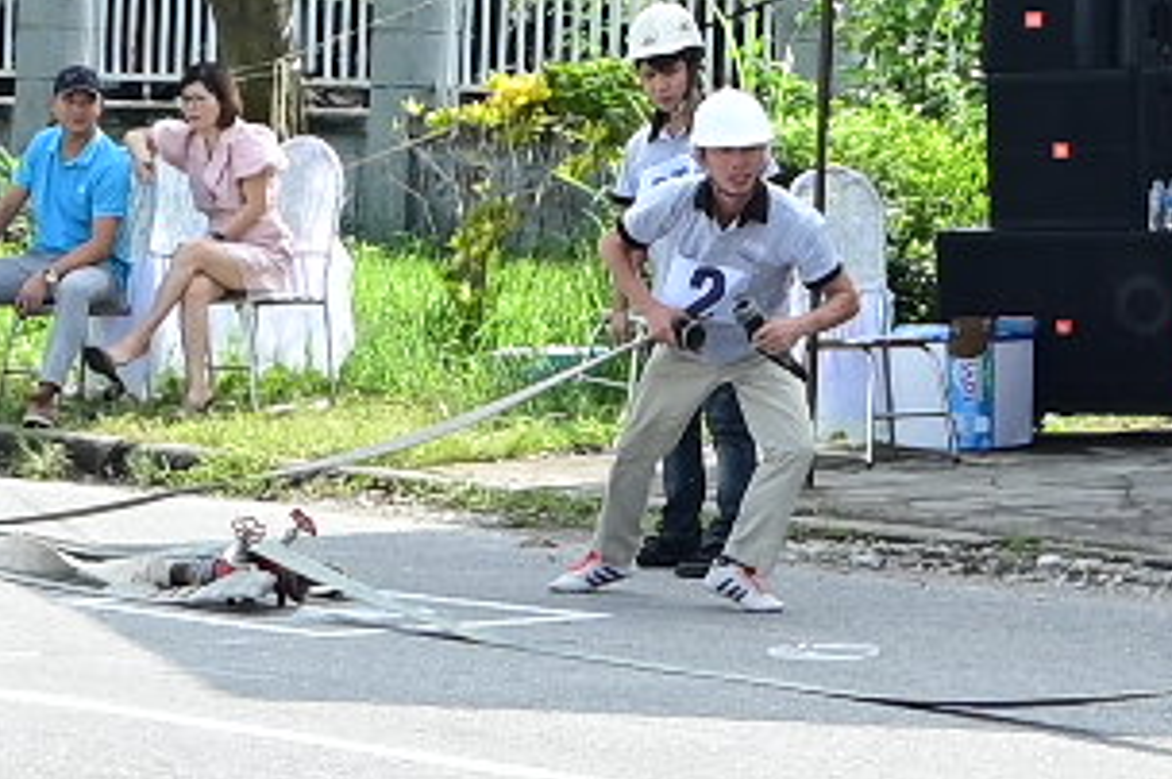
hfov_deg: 11.7
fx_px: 5691
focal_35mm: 175
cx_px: 1002
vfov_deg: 7.8
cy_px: 351
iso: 125
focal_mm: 18
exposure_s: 1/200
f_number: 6.3
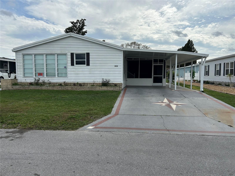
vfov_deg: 53.1
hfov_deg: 67.3
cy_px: 88
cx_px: 118
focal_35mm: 26
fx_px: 177
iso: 50
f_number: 1.5
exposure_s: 1/6211
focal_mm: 5.7
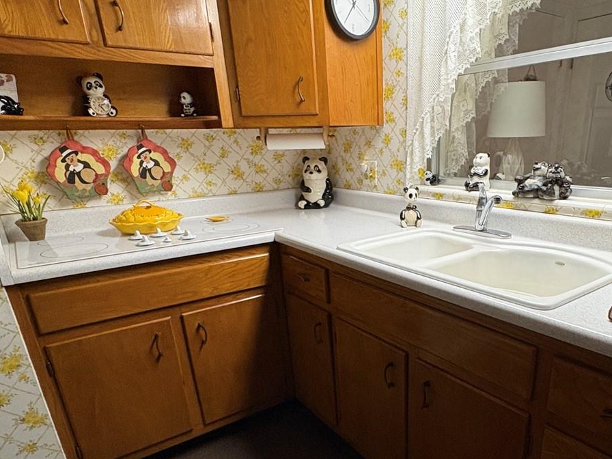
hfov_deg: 68.4
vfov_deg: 53.7
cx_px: 380
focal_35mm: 25
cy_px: 311
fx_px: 442
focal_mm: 2.22
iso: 320
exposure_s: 1/60
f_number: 2.2
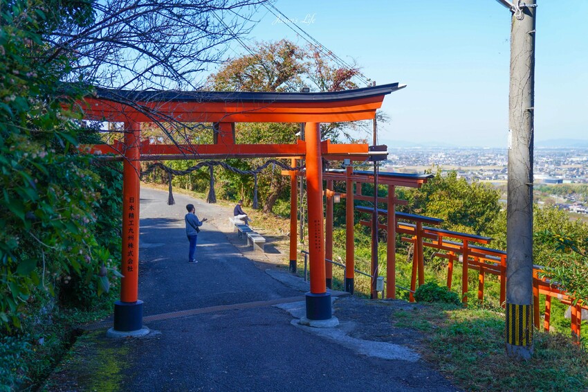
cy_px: 196
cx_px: 294
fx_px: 702
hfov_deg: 45.4
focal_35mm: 43
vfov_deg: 31.2
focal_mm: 43
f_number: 2.8
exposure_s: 1/800
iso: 100
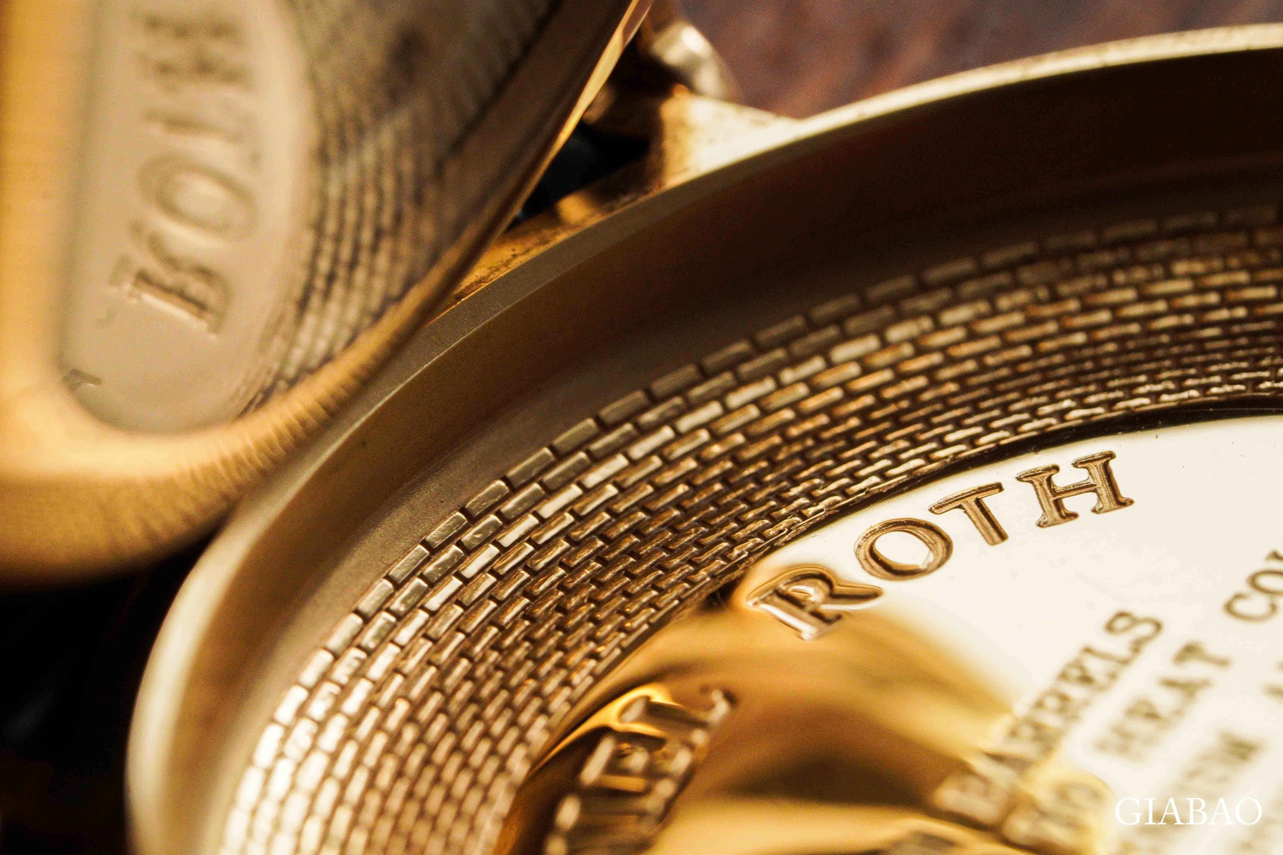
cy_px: 428
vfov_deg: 10.2
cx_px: 642
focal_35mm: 135
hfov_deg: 15.2
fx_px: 4811
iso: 2500
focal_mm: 90
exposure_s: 1/60
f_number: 8
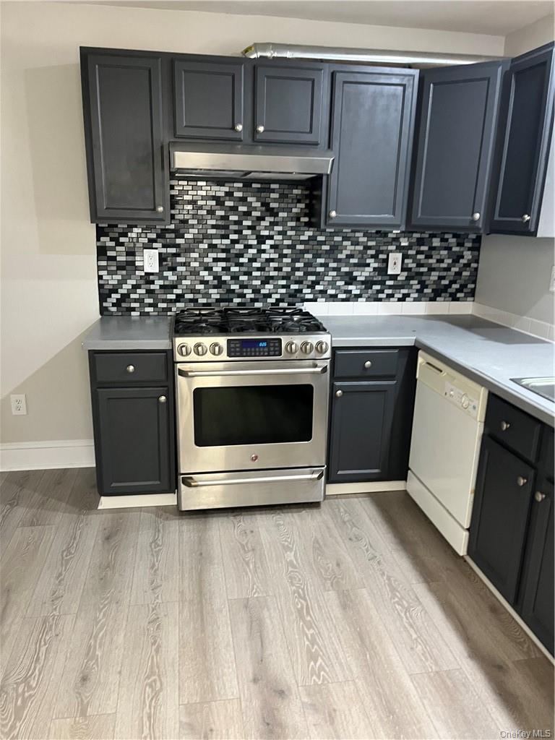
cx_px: 278
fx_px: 556
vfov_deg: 67.3
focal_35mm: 26
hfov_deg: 53.1
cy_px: 370
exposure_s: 1/60
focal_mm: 5.1
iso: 400
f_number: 1.6
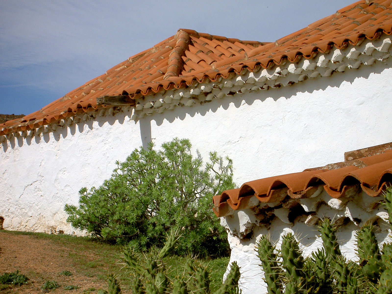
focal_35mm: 102
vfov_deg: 14.5
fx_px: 1155
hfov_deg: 19.3
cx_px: 196
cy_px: 147
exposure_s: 1/500
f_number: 8.3
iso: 50
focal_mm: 16.8
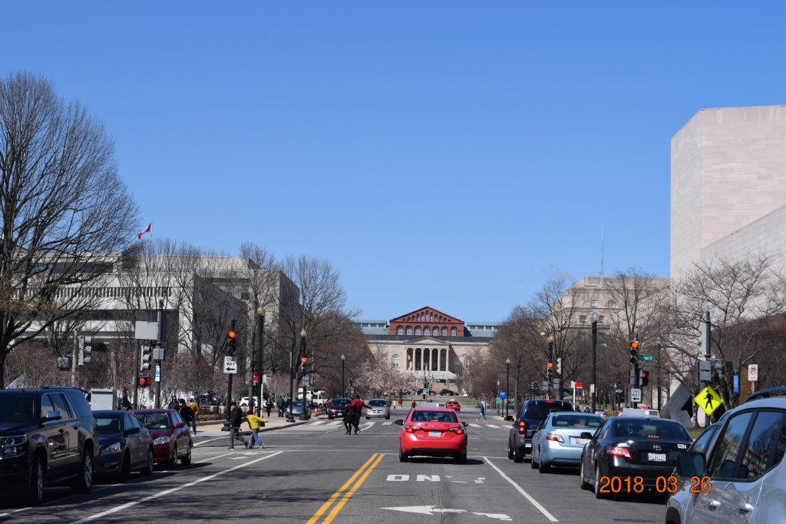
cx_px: 393
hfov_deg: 28.1
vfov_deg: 18.9
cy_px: 262
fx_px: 1571
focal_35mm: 72
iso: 200
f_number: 11
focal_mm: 48
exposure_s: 1/500
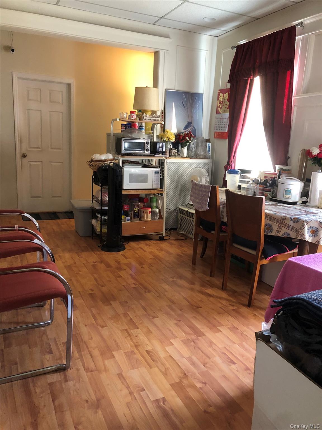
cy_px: 215
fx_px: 347
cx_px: 161
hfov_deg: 49.7
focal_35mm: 28
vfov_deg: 63.4
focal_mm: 4
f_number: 1.8
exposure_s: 1/15
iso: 80
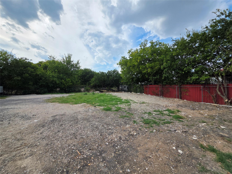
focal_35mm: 13
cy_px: 87
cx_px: 116
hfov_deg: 106.2
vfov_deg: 89.9
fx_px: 87
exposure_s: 1/1695
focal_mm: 2.2
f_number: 1.9
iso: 40
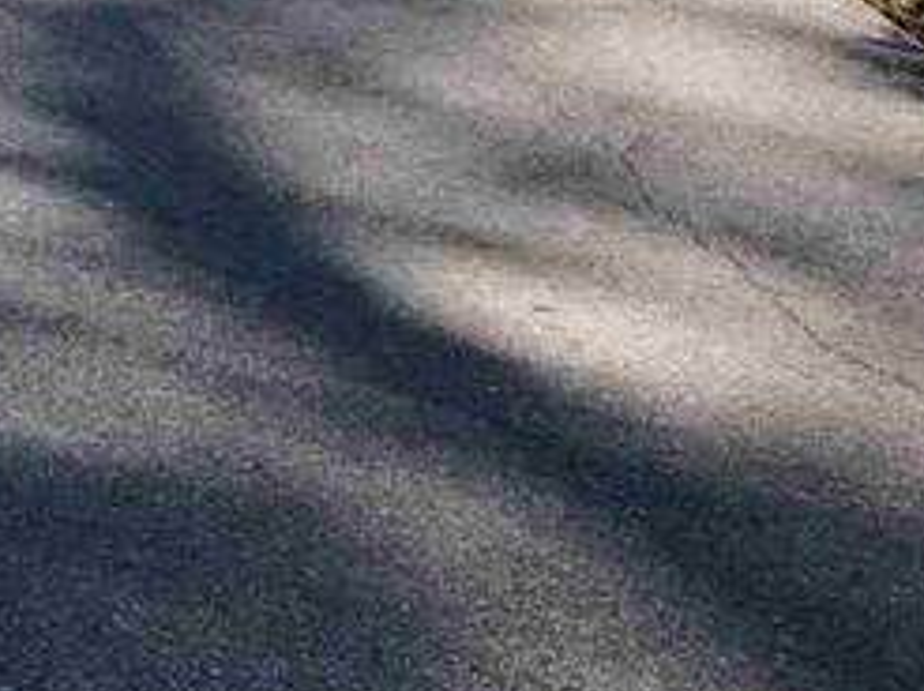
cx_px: -879
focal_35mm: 125
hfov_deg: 13.6
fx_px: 3333
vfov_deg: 10.8
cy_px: -695
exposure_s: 1/15
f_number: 2.8
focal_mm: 4.5
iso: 100
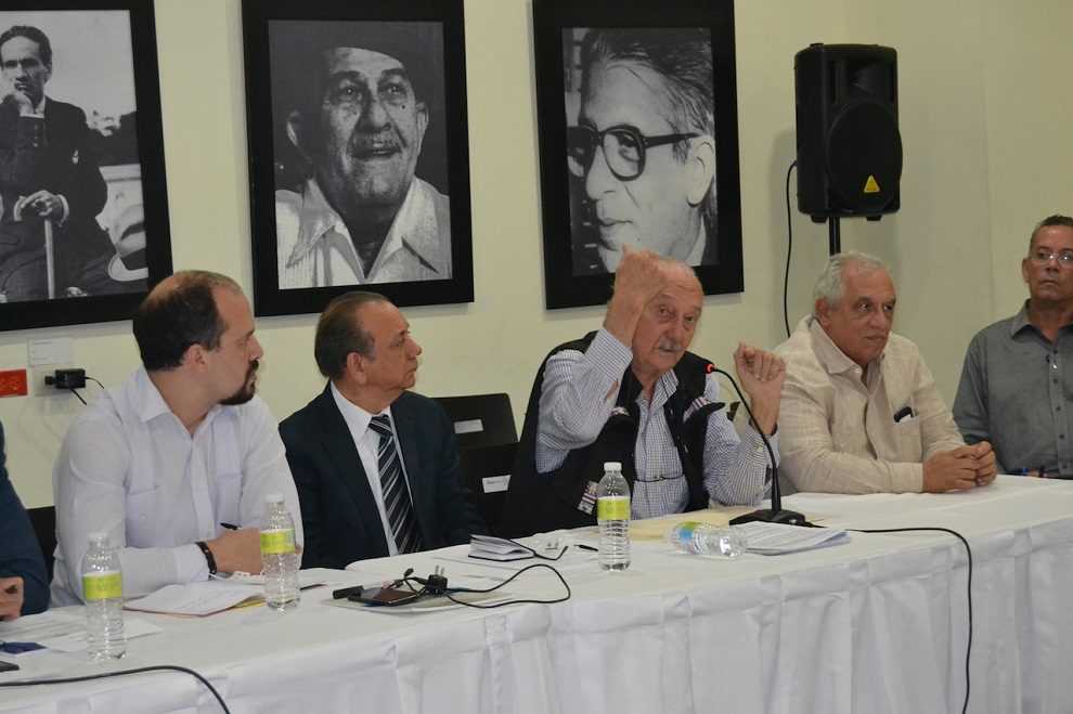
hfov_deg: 24.6
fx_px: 2458
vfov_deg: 16.5
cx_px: 536
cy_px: 357
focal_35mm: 82
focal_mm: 55
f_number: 5.6
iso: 2800
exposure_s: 1/60
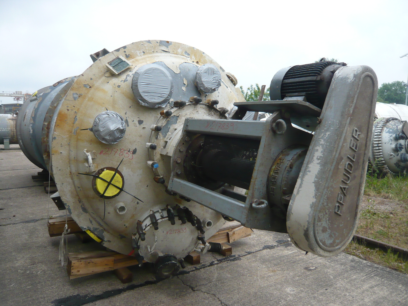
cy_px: 153
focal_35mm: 28
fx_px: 330
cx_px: 204
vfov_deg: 49.7
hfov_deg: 63.4
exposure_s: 1/800
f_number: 2.8
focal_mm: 4.6
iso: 200
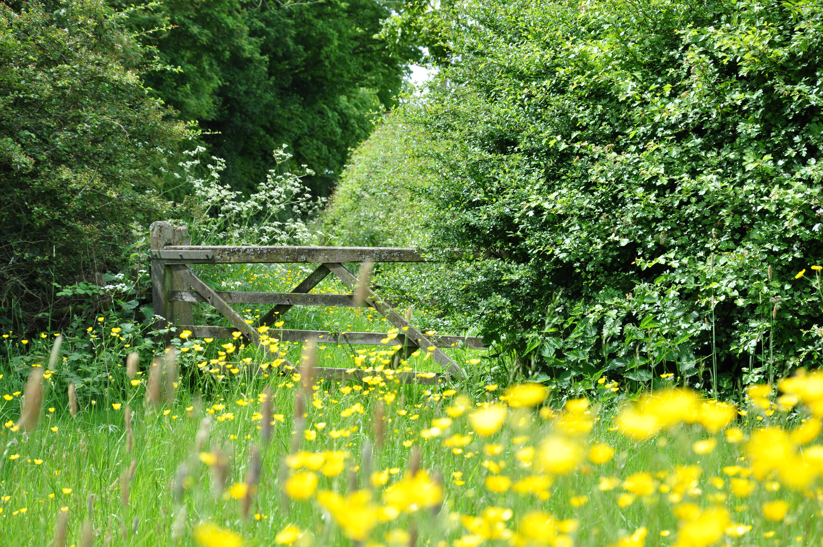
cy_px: 274
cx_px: 412
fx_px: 2569
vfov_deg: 12.1
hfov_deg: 18.2
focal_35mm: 112
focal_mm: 75
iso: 200
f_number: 9
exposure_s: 1/125
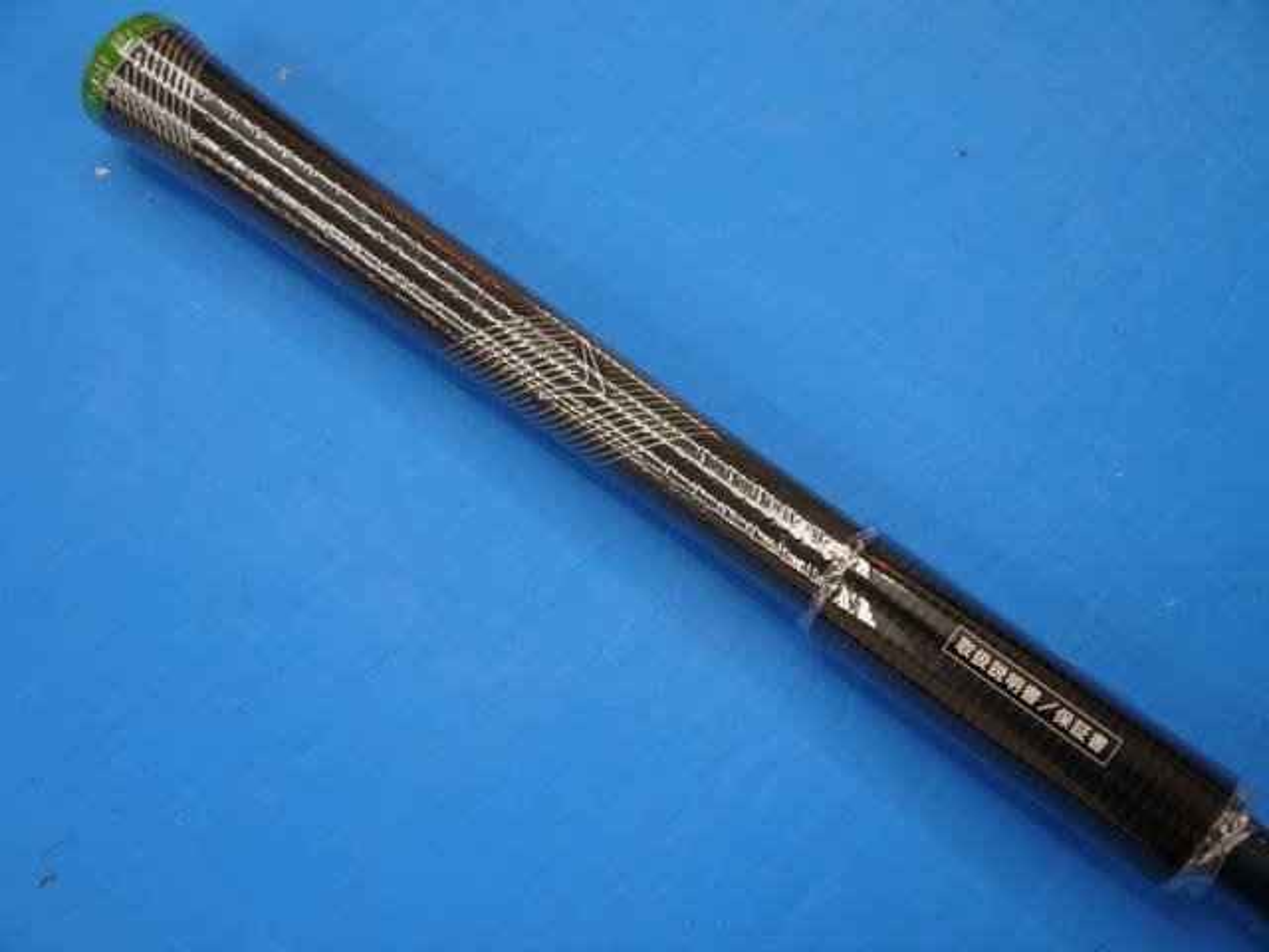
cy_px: 476
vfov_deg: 31.5
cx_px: 634
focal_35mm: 46
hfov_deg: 41.2
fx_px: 1686
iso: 160
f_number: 4.4
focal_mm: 23
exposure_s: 1/80
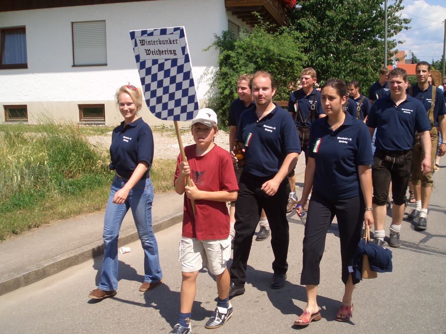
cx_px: 223
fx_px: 464
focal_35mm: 36
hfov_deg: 51.4
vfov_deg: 39.7
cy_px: 167
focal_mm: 4.8
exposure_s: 1/500
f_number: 4
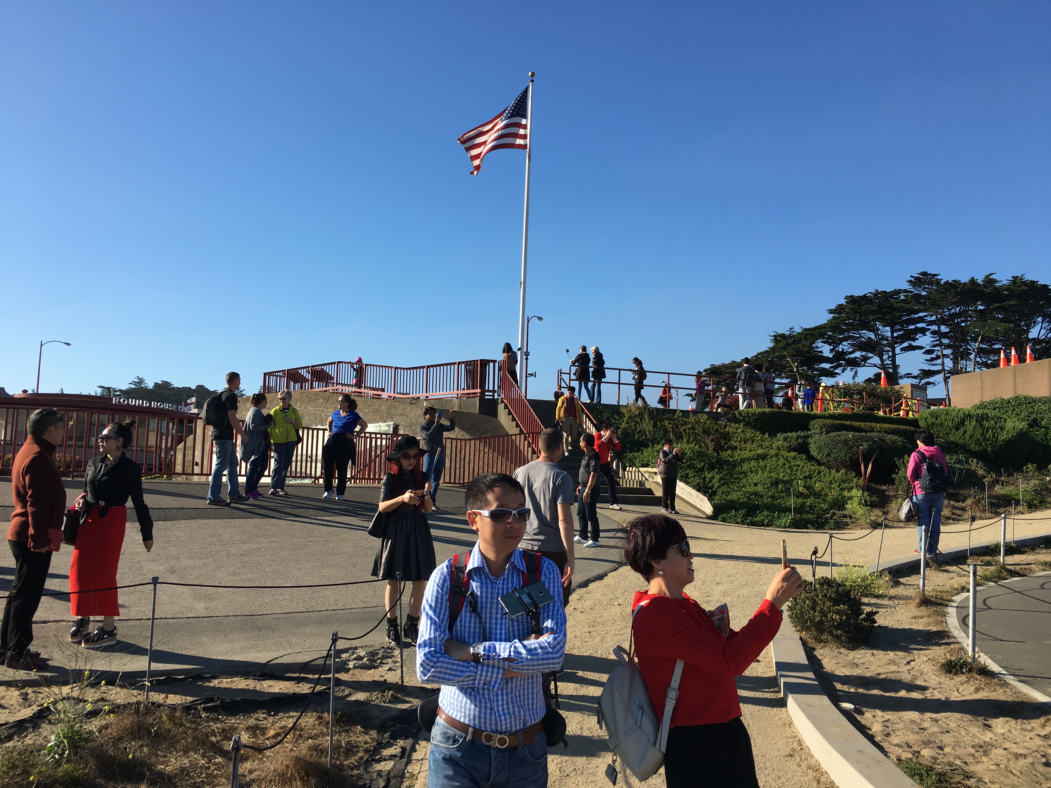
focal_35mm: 29
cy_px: 394
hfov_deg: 61.7
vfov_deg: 48.2
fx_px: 880
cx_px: 526
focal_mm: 4.15
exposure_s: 1/1131
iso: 25
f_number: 2.2
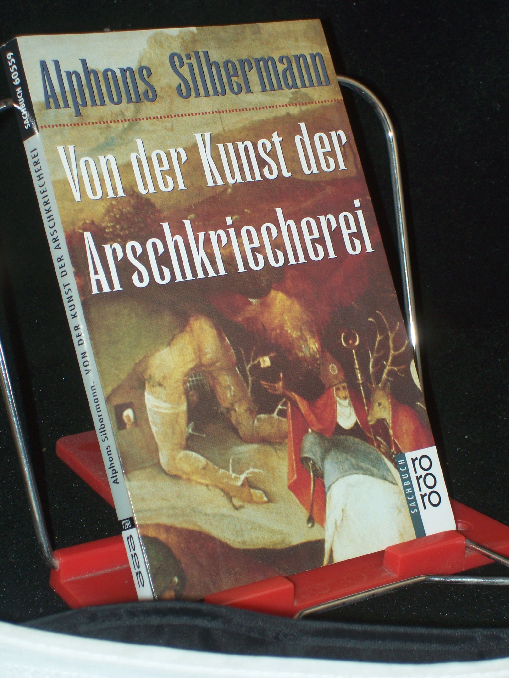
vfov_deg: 19.2
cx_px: 254
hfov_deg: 14.5
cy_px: 339
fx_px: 1997
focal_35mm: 102
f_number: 4.6
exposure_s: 1/100
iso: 80
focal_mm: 16.8
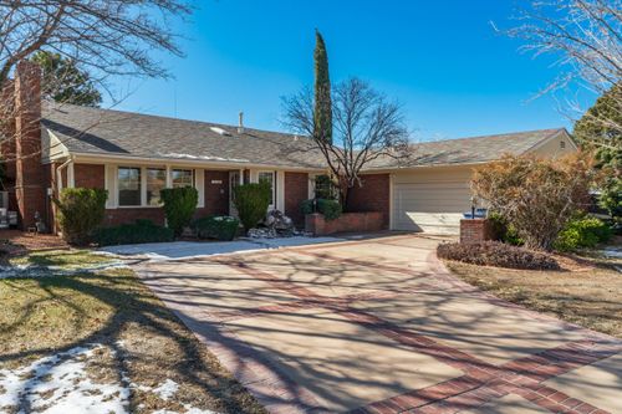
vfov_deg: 53.1
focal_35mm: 24
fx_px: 415
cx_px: 311
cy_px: 207
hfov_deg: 73.8
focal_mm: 24
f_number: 8
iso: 100
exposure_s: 1/3200
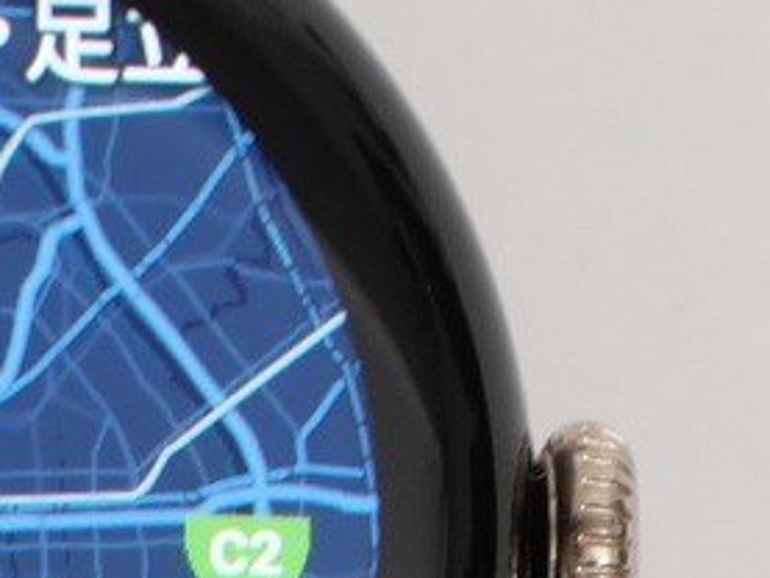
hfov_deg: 2.4
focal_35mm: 827
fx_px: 18404
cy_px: 575
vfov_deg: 1.8
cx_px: -1382
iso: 400
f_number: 7.1
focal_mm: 60
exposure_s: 1/30
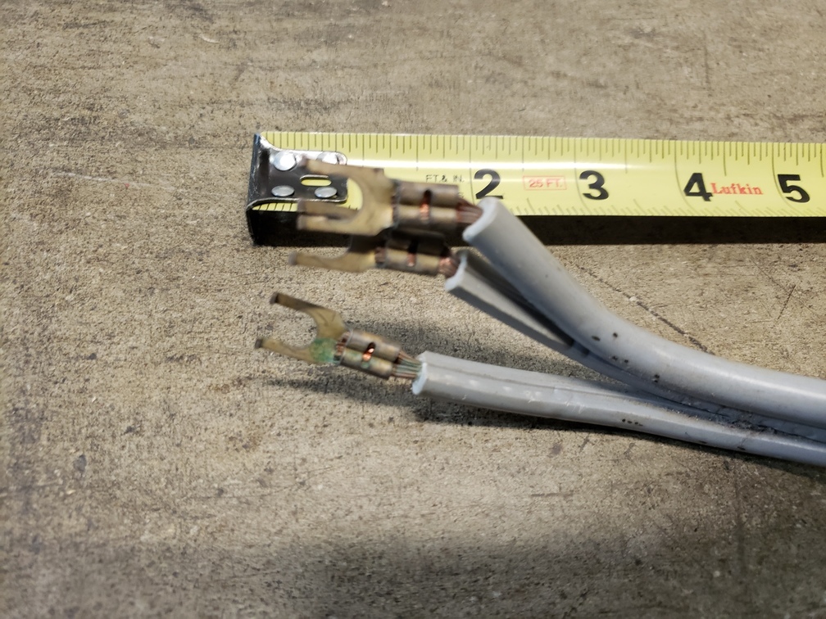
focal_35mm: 26
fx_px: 620
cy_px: 310
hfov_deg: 67.3
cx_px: 413
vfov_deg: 53.1
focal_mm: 4.3
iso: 250
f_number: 1.5
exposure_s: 1/24
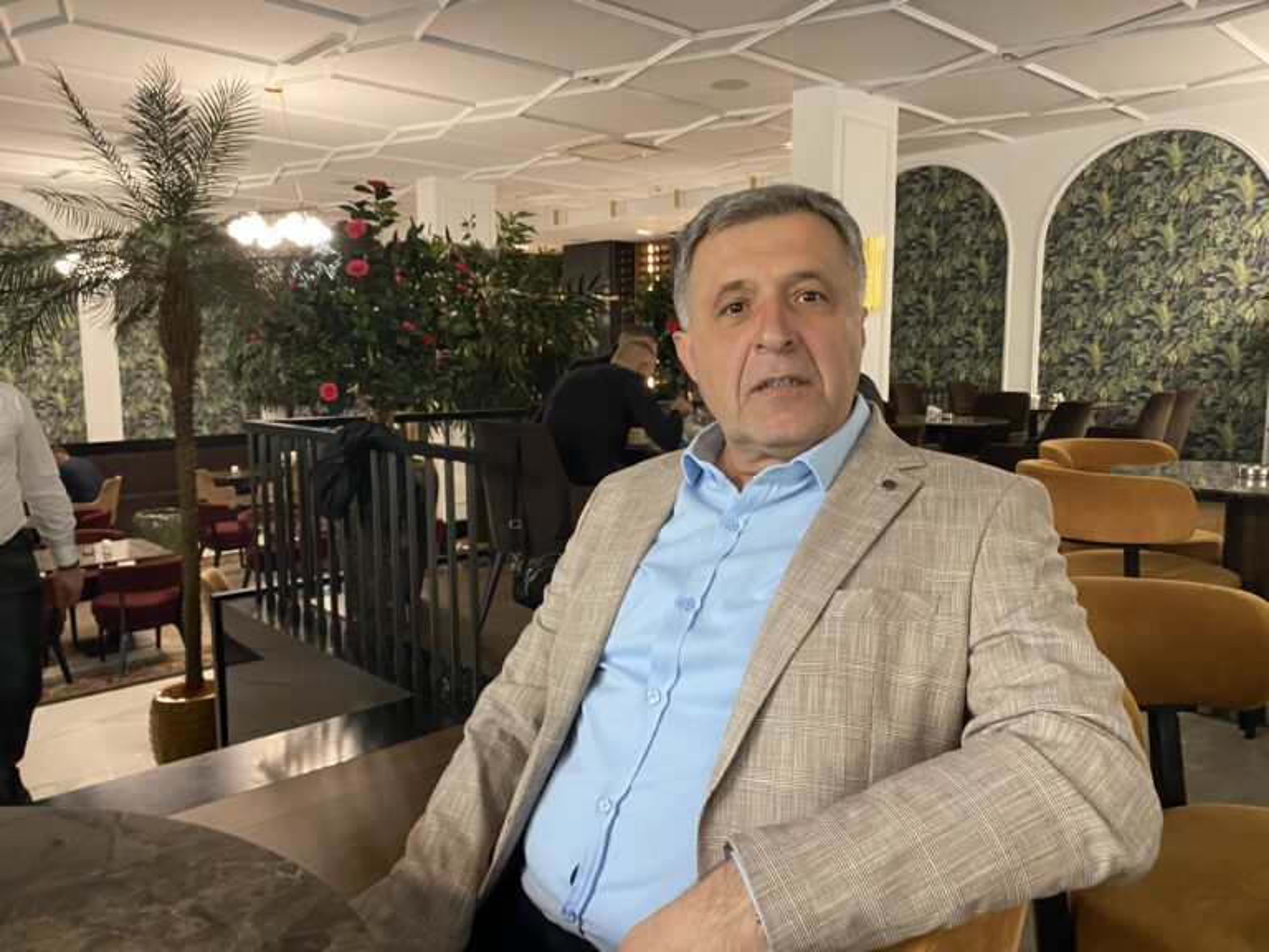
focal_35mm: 26
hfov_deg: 67.3
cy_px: 476
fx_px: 953
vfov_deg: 53.1
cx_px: 634
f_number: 1.8
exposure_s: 1/33
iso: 400
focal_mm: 4.25
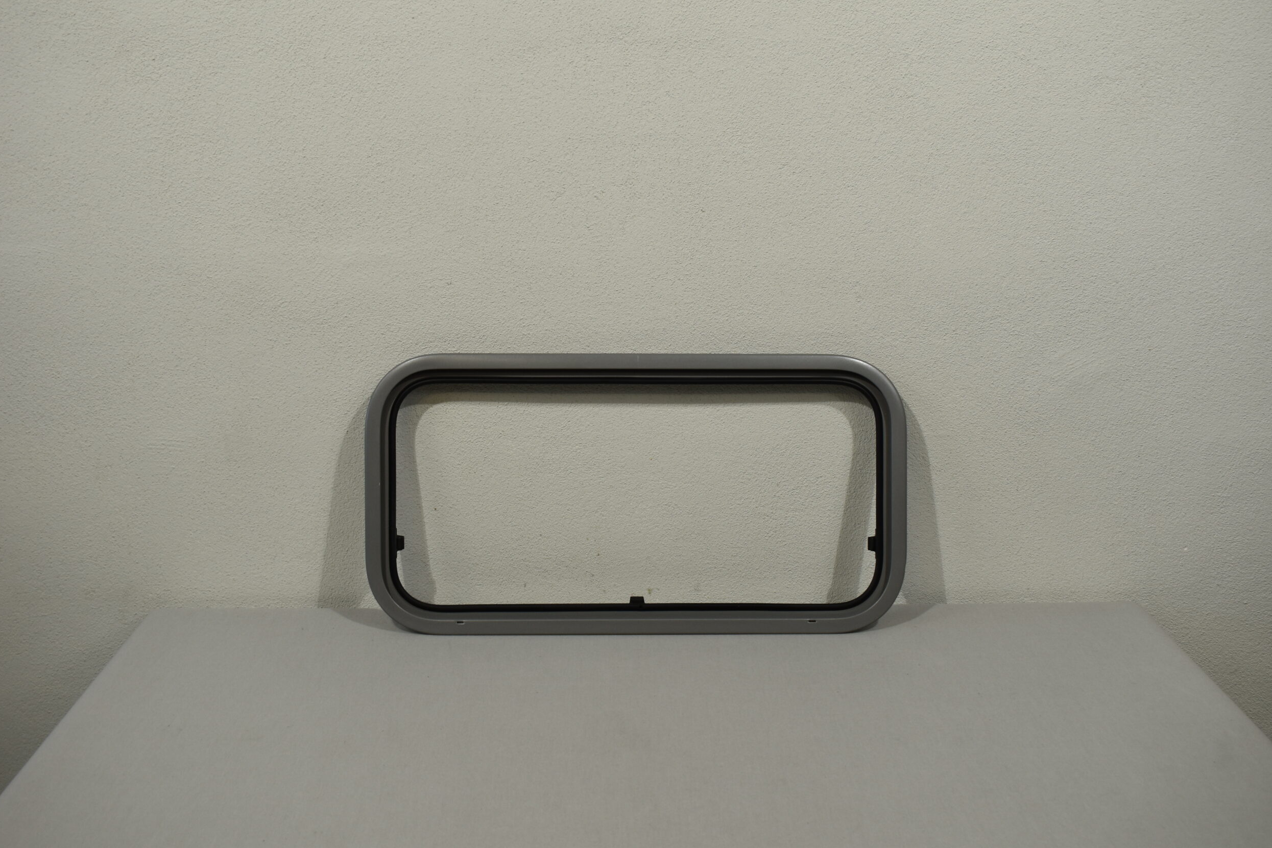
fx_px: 1307
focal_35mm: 37
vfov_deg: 35.9
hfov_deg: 51.9
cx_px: 650
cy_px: 431
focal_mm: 24
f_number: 5.6
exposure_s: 1/125
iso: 320
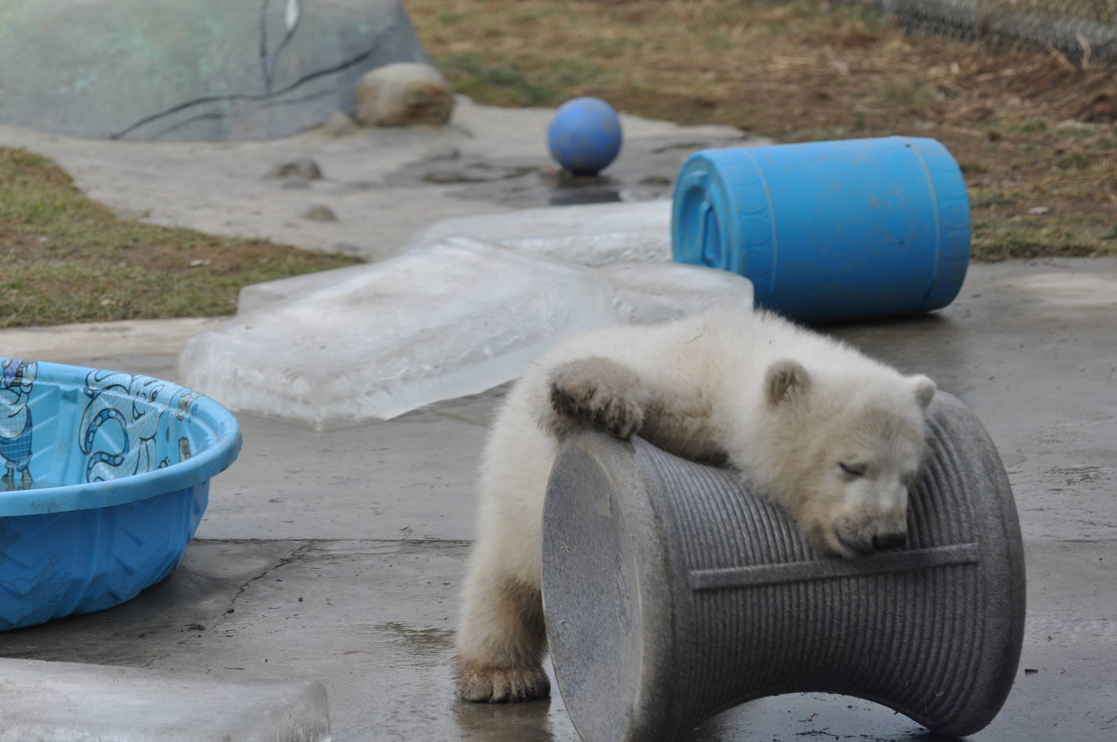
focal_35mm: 165
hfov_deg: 12.5
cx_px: 558
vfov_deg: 8.3
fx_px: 5114
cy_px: 371
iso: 200
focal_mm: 110
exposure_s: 1/200
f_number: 7.1
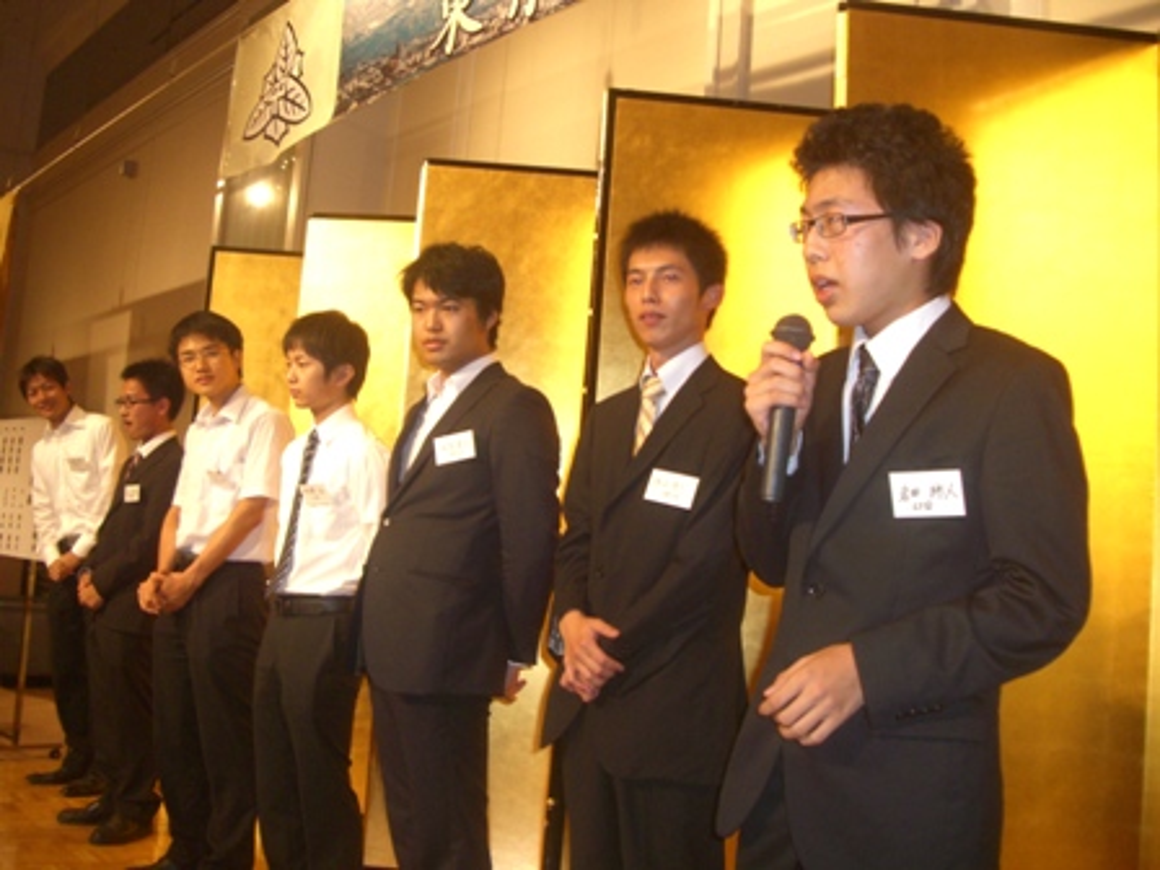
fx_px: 1273
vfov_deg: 37.7
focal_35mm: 38
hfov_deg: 49.0
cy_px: 435
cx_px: 580
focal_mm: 7.9
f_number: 2.8
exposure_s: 1/60
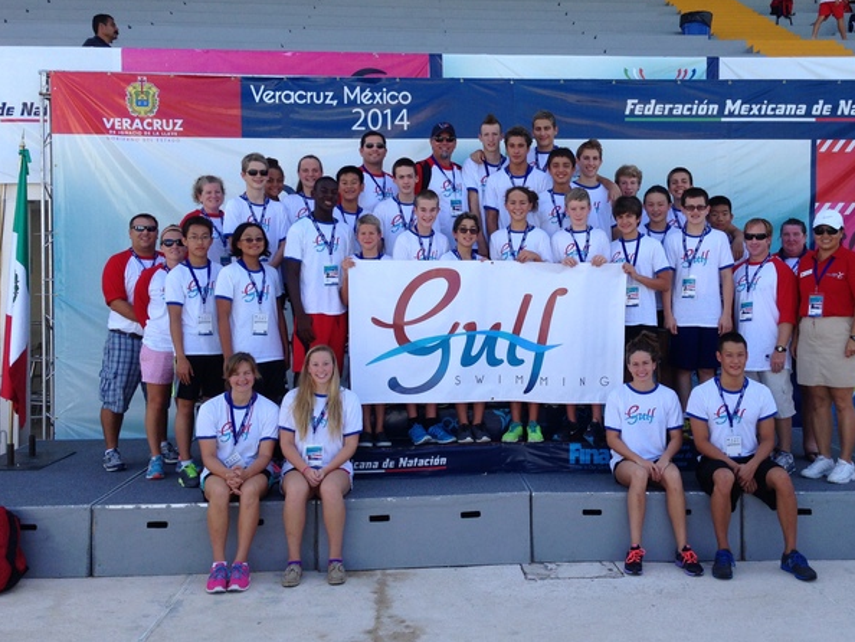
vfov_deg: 35.9
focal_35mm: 40
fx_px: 988
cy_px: 279
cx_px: 487
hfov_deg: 46.7
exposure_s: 1/553
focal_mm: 4.12
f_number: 2.4
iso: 50
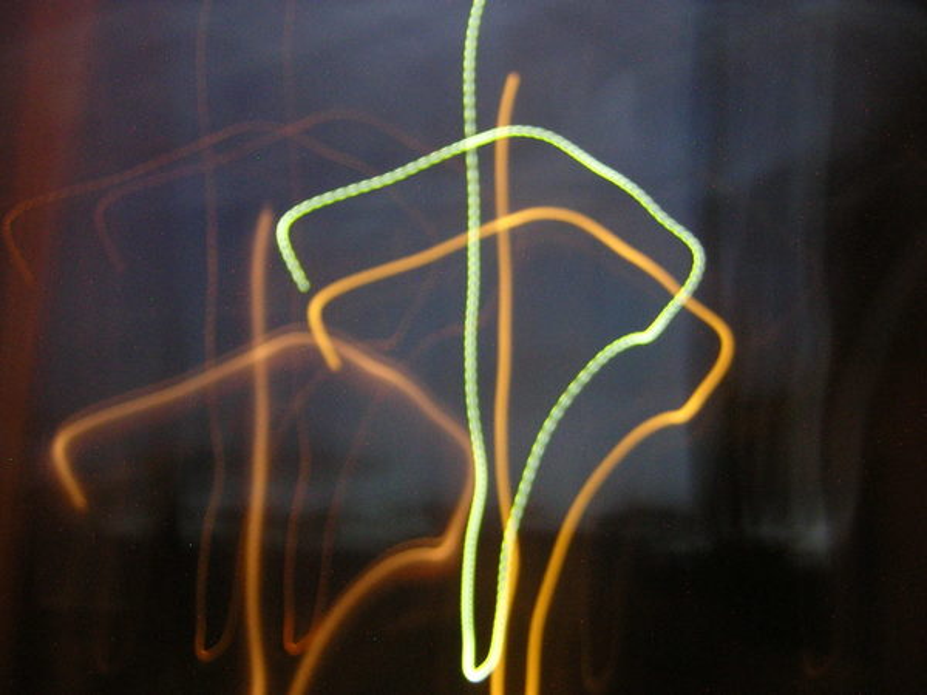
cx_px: 464
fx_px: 964
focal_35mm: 36
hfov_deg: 51.4
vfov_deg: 39.7
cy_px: 348
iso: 400
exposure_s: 2
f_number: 2.6
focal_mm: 4.7
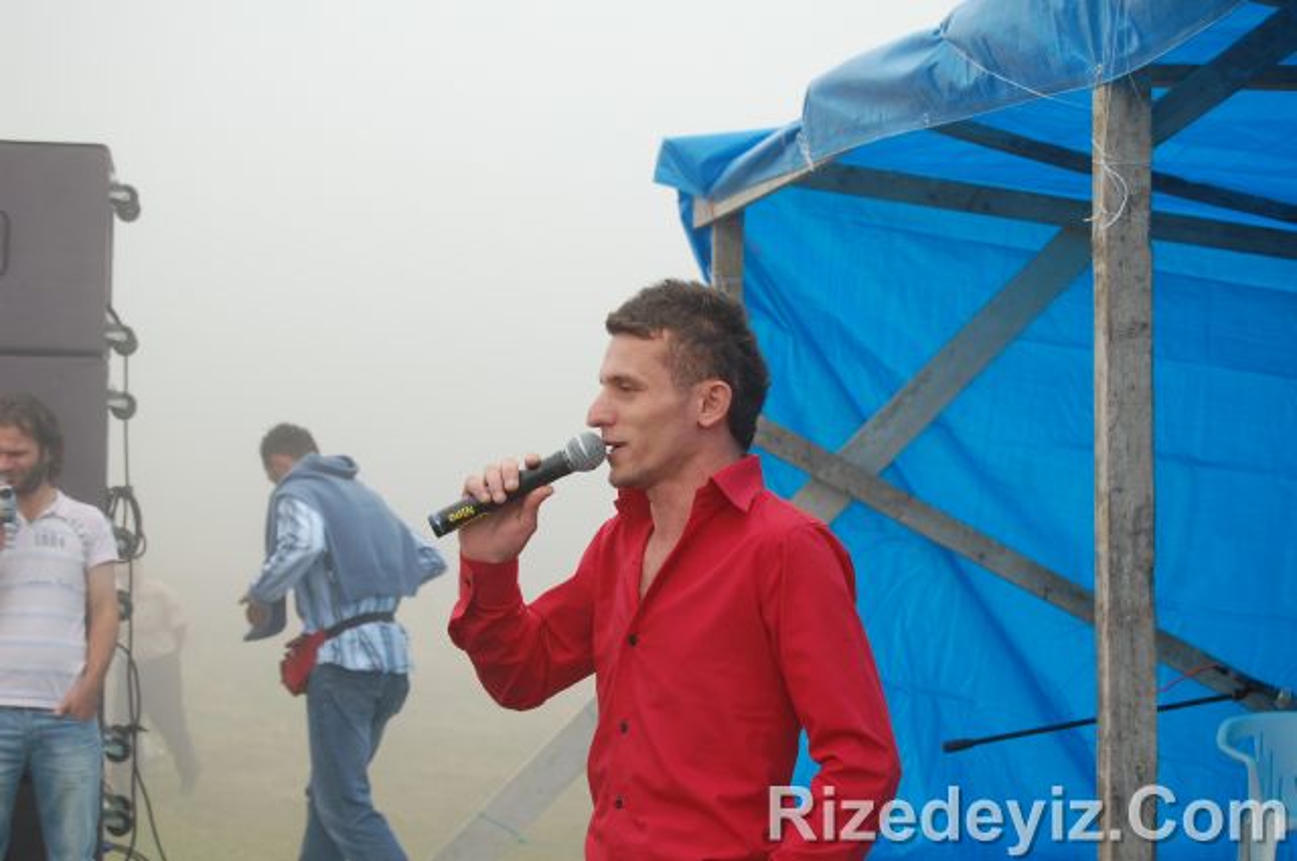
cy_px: 430
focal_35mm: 82
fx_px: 2968
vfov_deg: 16.5
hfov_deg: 24.6
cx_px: 648
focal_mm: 55
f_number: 7.1
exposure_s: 1/200
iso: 200
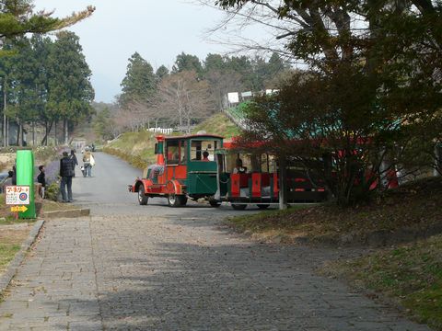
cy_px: 166
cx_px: 221
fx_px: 1085
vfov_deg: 17.4
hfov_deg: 23.0
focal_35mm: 85
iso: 100
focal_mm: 11.1
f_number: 5.6
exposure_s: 1/250
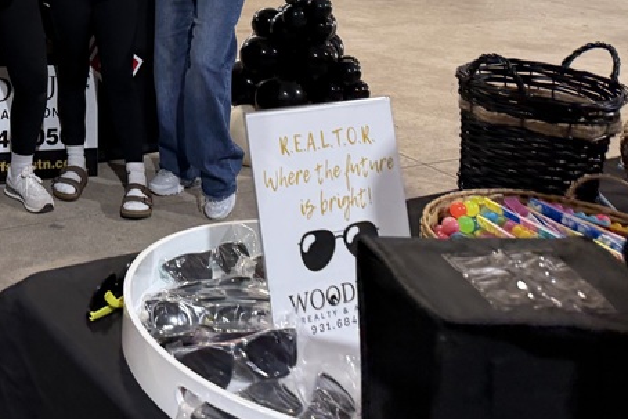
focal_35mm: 55
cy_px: -90
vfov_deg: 22.6
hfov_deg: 33.2
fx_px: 960
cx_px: 3
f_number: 1.78
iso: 160
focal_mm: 6.76
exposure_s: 1/60
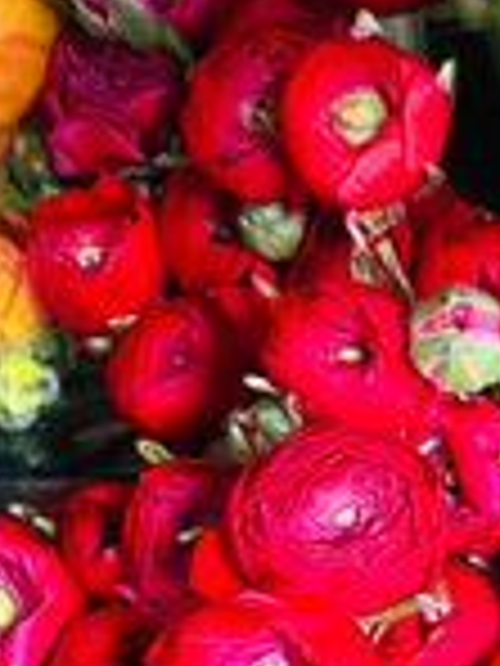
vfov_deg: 25.5
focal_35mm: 75
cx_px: 635
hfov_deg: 18.4
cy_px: 536
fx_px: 1444
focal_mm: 4.2
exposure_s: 1/25
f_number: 1.6
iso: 800
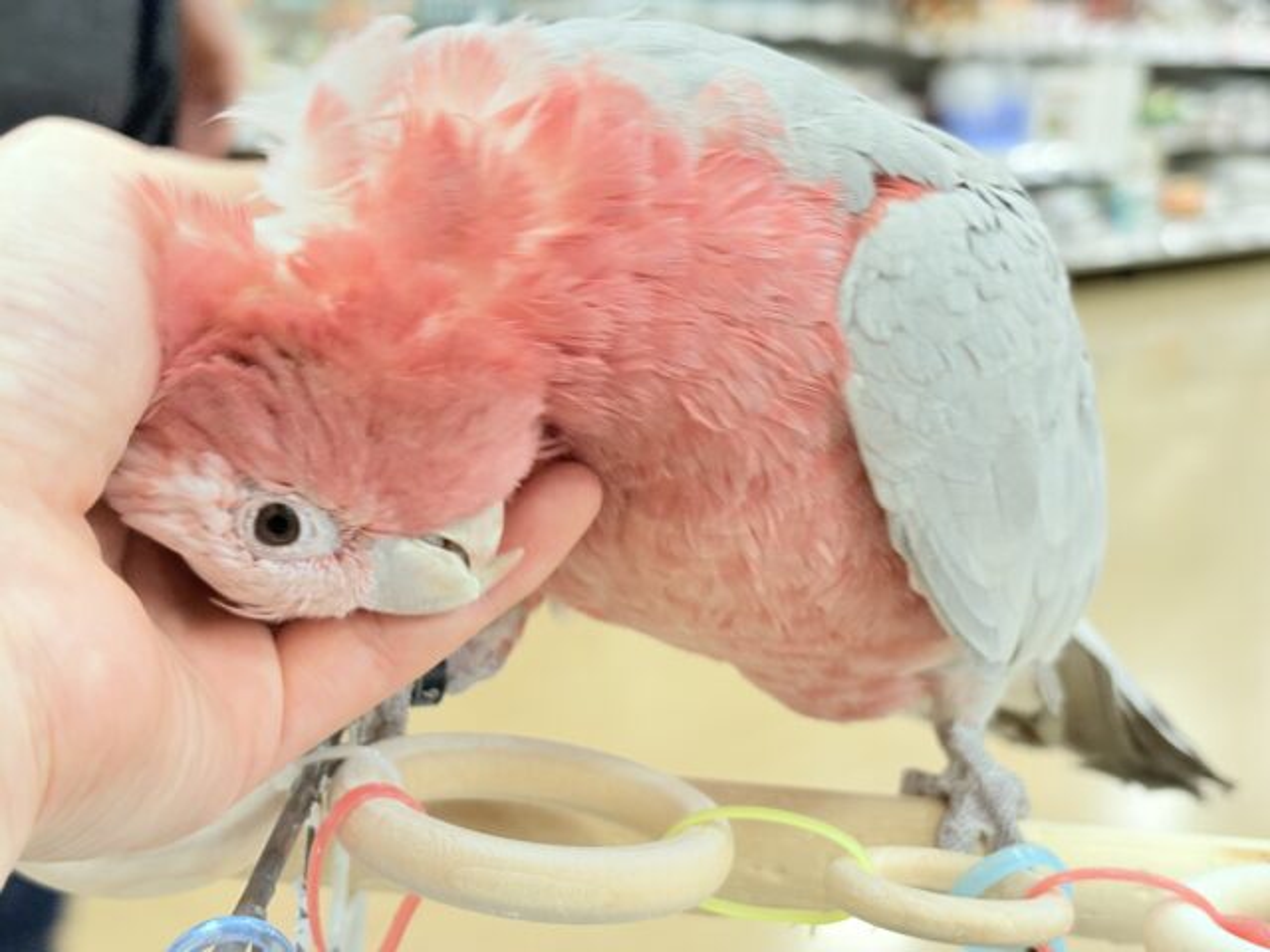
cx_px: 635
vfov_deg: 28.0
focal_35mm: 52
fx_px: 1908
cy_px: 476
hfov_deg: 36.8
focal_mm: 5.96
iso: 80
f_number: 1.6
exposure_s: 1/50
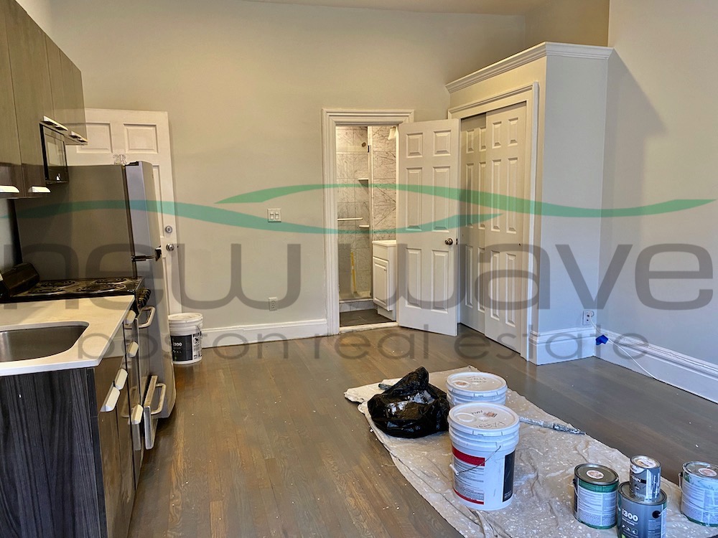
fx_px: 539
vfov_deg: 53.1
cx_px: 359
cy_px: 269
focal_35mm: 26
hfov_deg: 67.3
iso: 100
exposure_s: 1/60
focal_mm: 4.25
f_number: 1.8
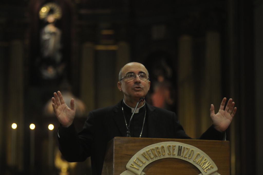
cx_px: 132
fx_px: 1040
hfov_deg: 14.4
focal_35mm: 142
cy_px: 88
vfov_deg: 9.6
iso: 1000
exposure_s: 1/80
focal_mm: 95
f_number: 2.8
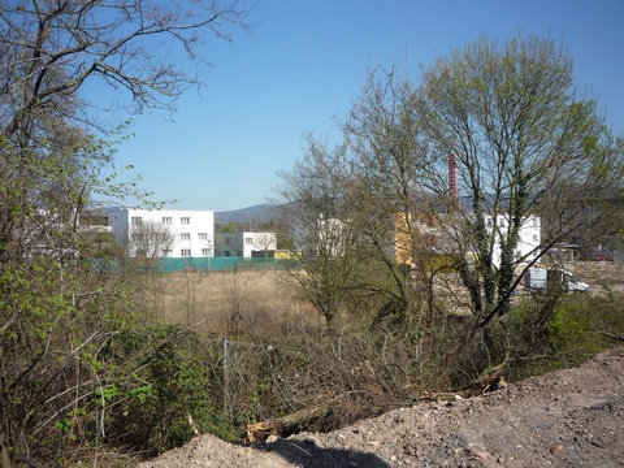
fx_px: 577
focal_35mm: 32
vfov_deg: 44.2
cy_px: 234
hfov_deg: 56.8
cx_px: 312
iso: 100
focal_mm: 5.2
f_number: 5
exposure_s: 1/400
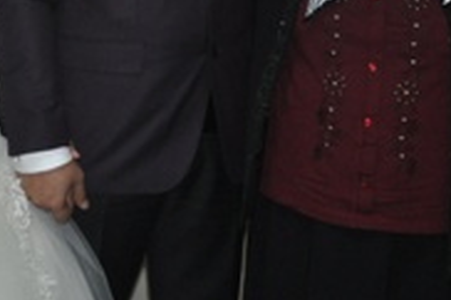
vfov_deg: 14.2
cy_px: 21
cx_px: -35
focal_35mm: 95
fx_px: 1189
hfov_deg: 20.5
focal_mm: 18
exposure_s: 1/60
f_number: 3.5
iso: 800
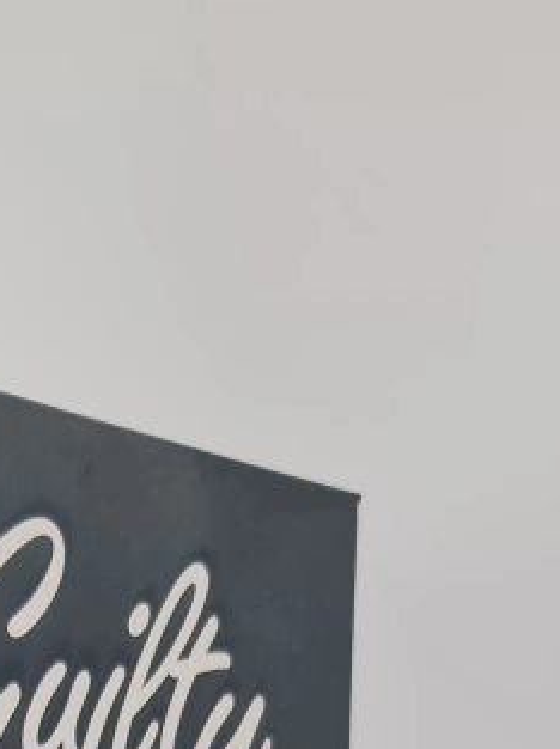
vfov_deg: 16.5
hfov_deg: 14.8
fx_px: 2075
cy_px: 1412
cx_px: -144
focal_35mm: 96
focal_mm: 7
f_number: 1.8
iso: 50
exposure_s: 1/167
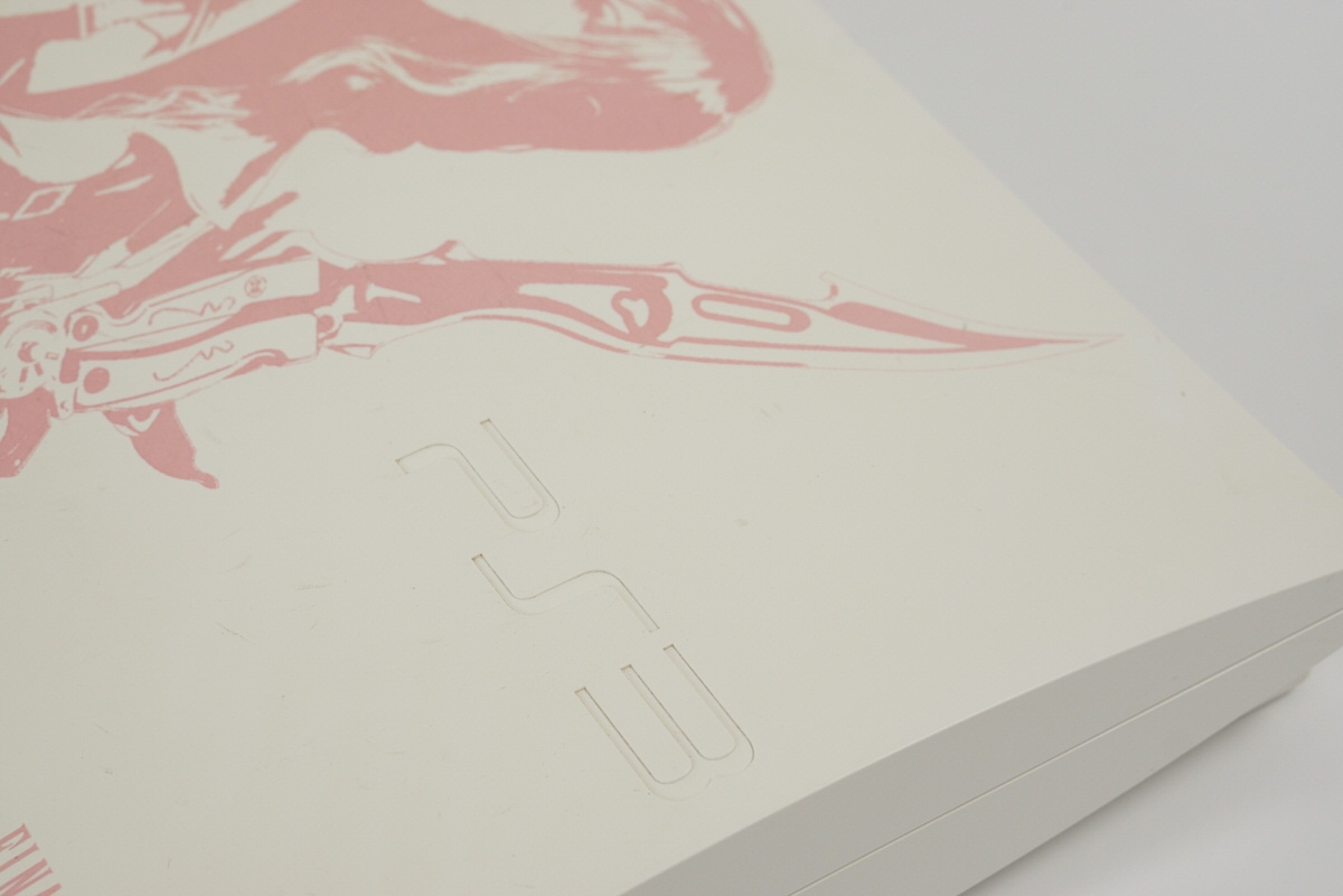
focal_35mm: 75
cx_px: 672
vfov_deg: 18.2
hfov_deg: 27.0
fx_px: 2798
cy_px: 448
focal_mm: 50
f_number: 6.3
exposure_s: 1/80
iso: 500
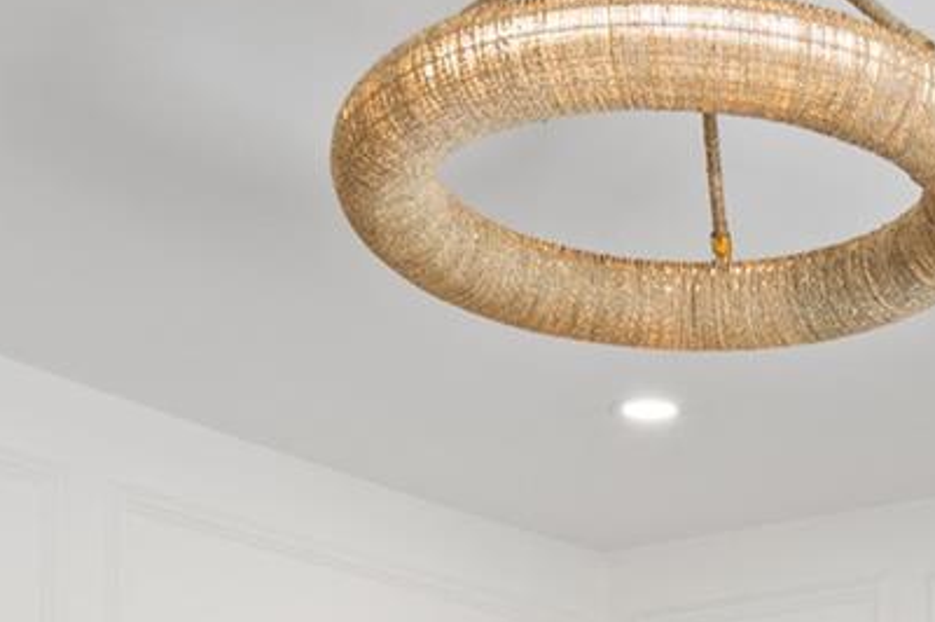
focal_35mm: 82
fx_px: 2128
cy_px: 1117
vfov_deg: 14.6
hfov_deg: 24.1
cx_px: 837
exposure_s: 1/10
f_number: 4.5
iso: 125
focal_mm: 16
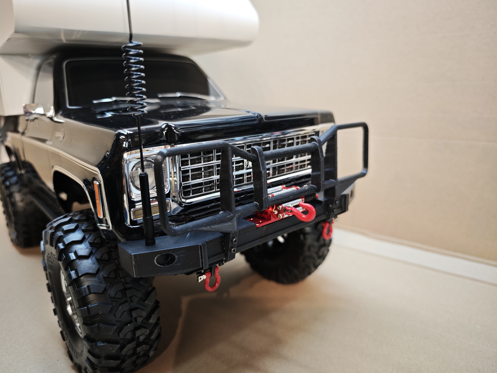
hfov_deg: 73.9
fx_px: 330
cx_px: 248
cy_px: 186
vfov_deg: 58.9
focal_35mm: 23
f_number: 1.63
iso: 250
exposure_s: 1/100
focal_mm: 8.72
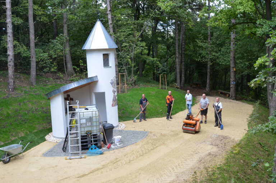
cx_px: 138
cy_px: 92
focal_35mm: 36
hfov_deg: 53.2
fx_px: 275
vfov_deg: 36.7
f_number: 5
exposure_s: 1/100
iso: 200
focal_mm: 24
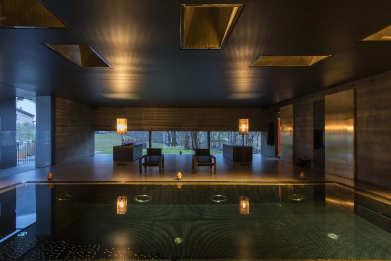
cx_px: 196
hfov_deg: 83.9
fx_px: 217
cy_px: 130
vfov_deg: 62.0
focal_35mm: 20
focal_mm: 20
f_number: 13
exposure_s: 20
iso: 400
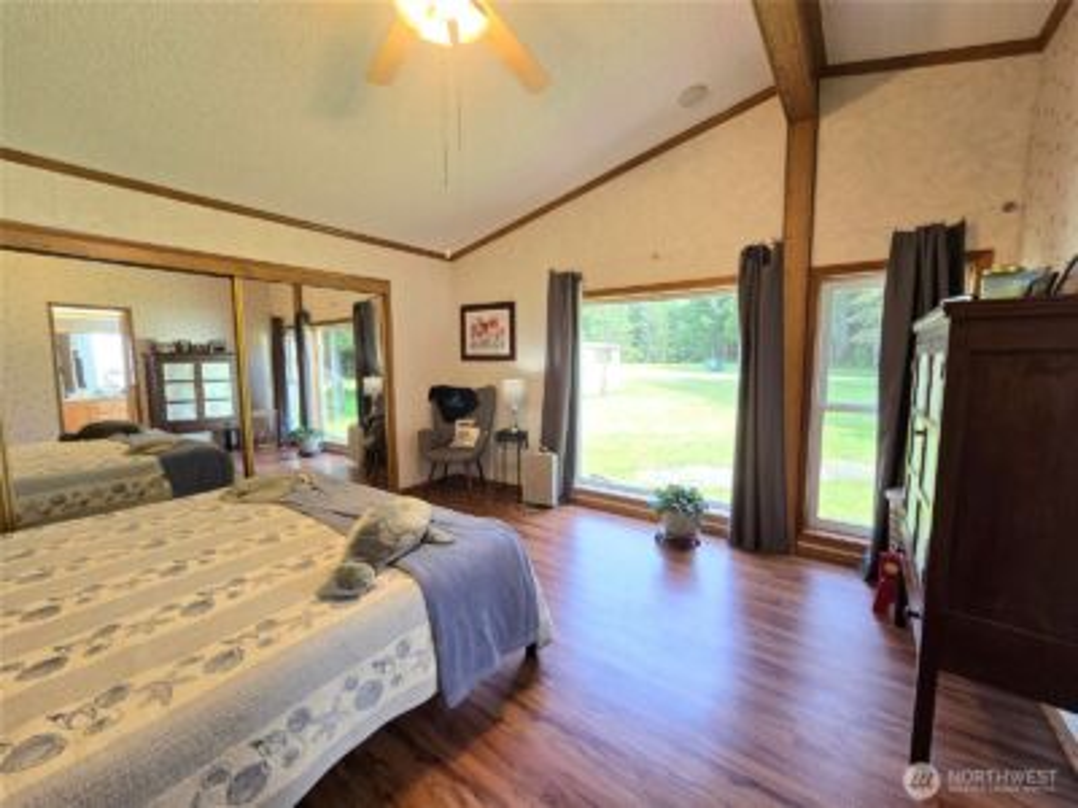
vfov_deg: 89.9
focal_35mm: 13
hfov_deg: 106.2
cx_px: 539
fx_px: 405
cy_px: 404
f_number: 2.2
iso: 80
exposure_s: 1/60
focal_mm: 2.2
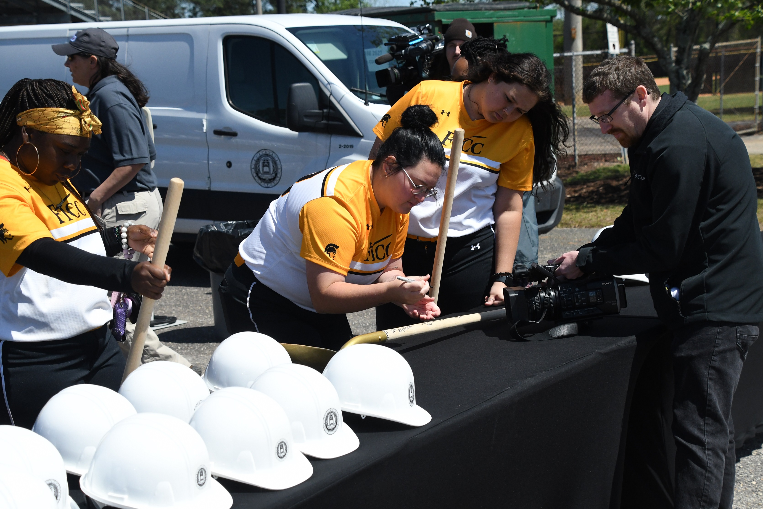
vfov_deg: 20.6
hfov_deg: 30.5
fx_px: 1399
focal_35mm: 66
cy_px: 254
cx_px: 382
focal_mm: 44
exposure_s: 1/8000
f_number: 6.3
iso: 1000
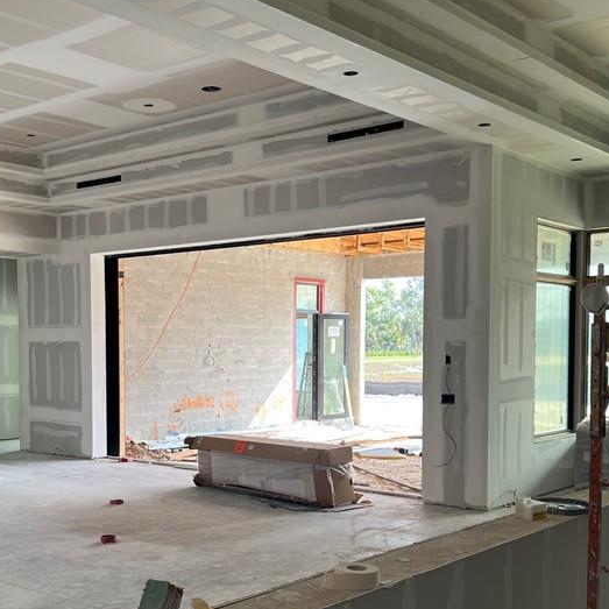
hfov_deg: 37.4
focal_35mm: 45
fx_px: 896
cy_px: 384
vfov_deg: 37.3
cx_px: 233
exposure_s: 1/270
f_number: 1.5
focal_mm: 5.7
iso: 40
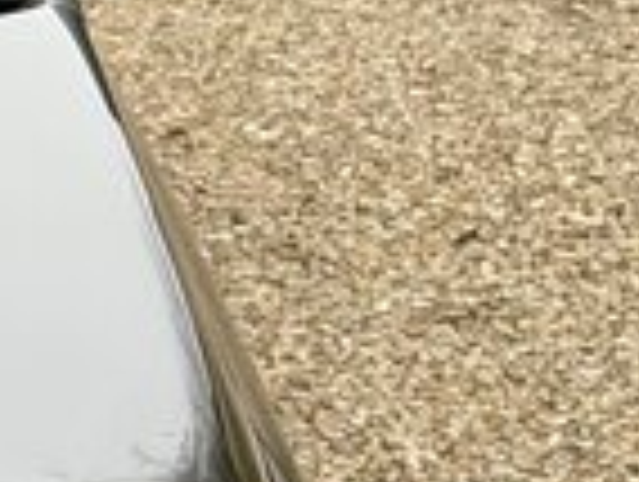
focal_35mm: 270
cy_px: 892
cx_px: -1012
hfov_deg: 6.8
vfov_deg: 5.4
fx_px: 4993
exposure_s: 1/121
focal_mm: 6.76
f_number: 1.78
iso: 64
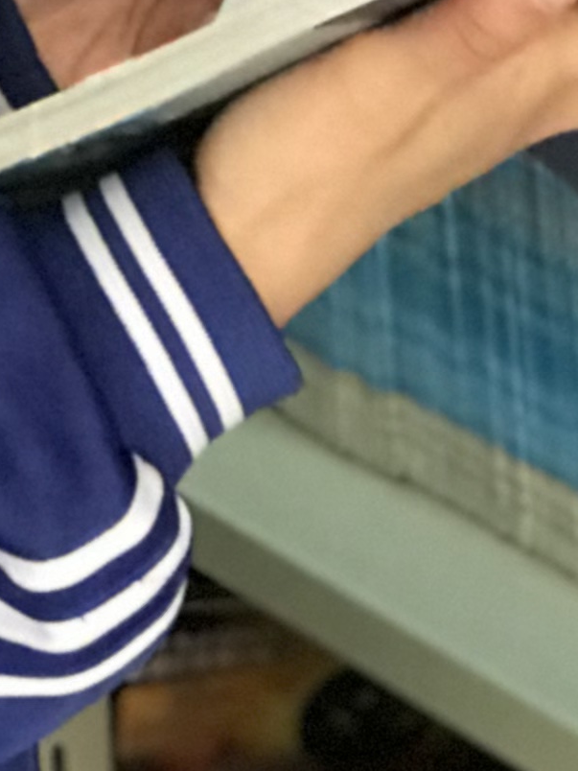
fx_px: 6367
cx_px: -20
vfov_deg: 6.8
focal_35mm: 286
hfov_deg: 5.2
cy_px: -641
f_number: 2.8
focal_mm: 6.6
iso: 500
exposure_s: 1/50
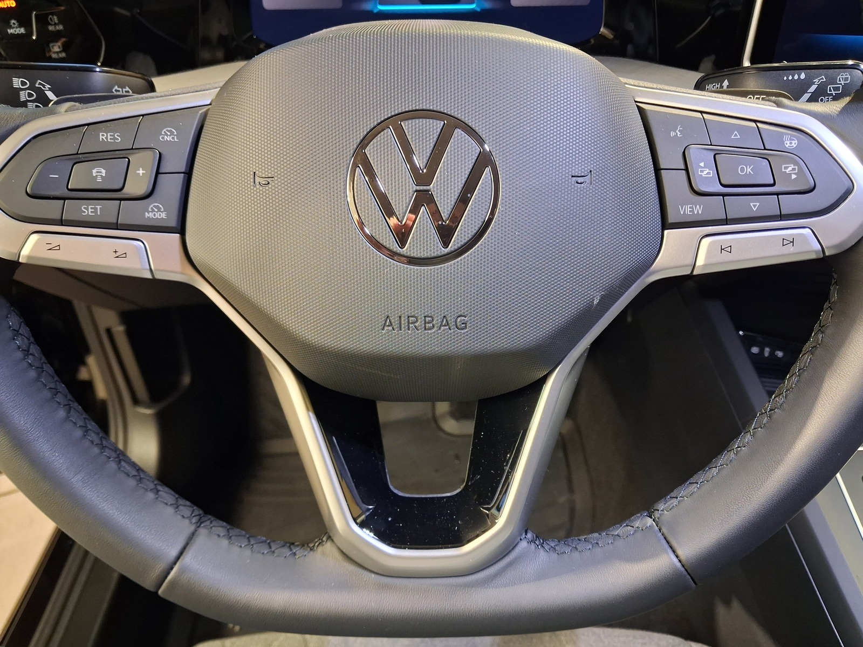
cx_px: 432
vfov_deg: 51.4
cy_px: 324
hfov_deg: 65.3
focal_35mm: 27
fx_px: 673
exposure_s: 1/33
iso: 400
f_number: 1.8
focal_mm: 4
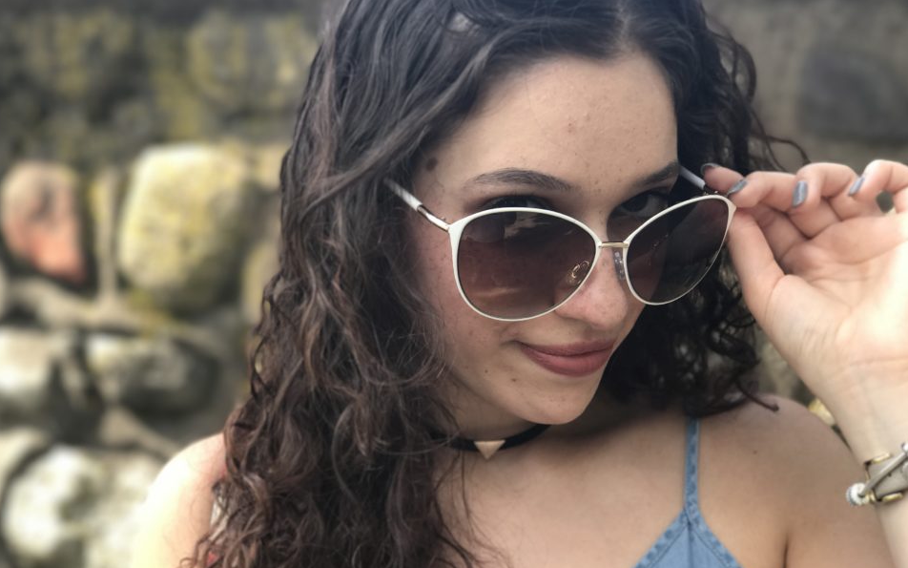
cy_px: 334
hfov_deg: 31.5
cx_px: 453
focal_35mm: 65
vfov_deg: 20.0
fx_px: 1608
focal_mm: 6.6
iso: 32
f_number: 2.8
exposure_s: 1/120
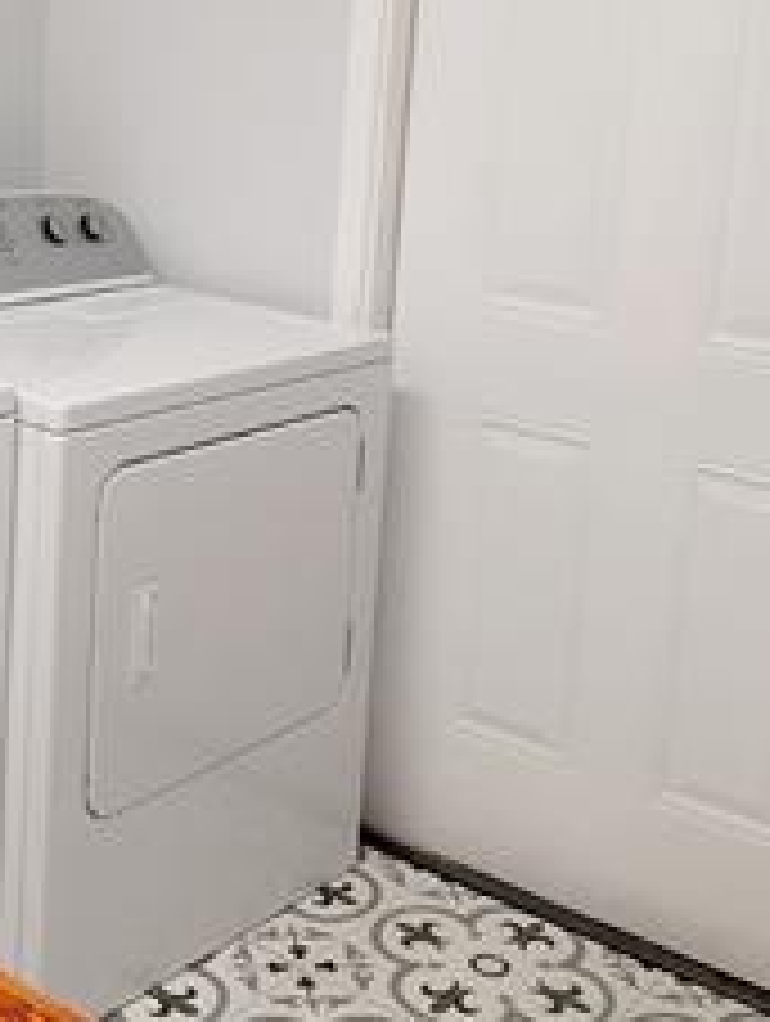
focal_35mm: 57
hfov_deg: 25.2
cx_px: 140
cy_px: 270
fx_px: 1686
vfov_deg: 33.1
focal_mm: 3.6
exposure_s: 1/60
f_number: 1.9
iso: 100
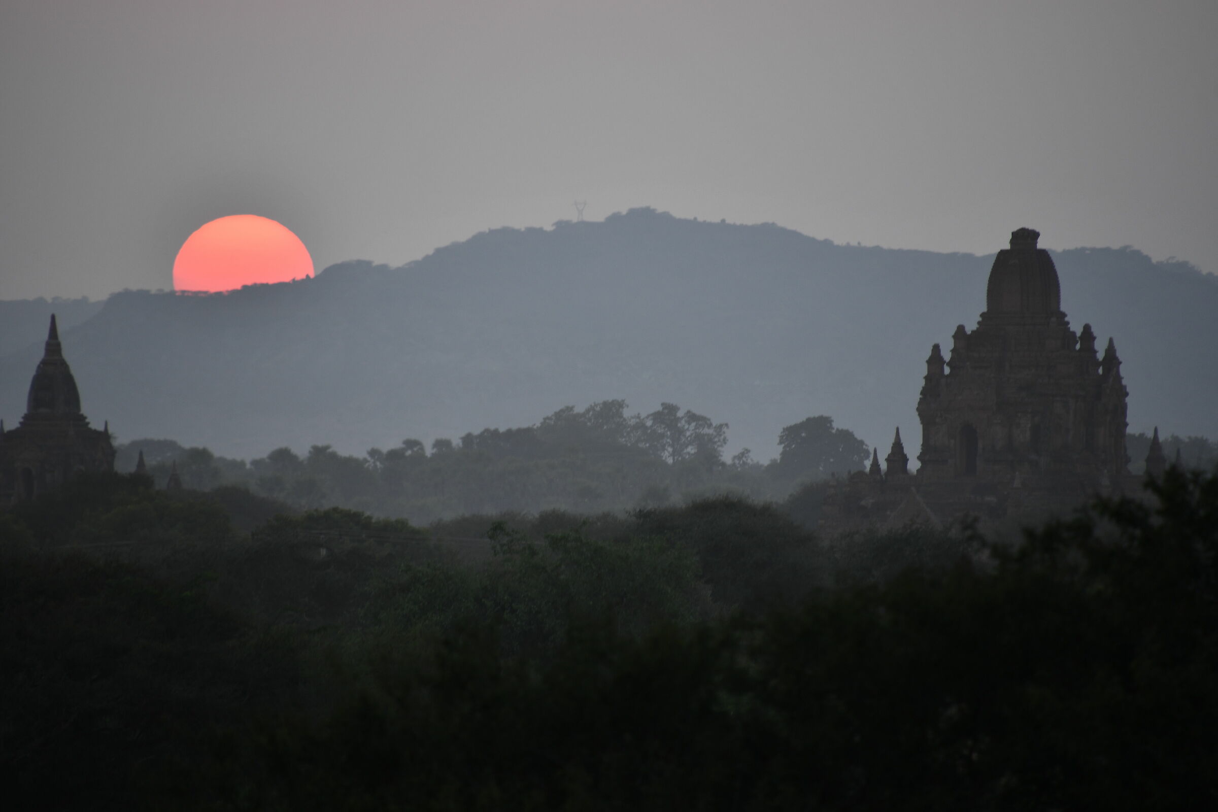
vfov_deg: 3.1
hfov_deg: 4.6
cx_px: 609
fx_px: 15224
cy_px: 406
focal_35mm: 450
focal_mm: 300
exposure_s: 1/80
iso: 125
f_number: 6.3
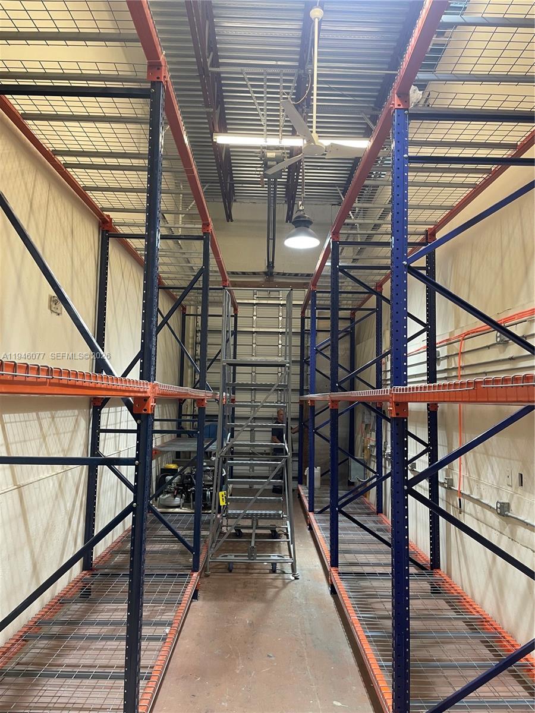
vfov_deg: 67.3
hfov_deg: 53.1
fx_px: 536
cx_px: 268
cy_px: 356
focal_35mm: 26
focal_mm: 4.2
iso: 100
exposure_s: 1/60
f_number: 1.6
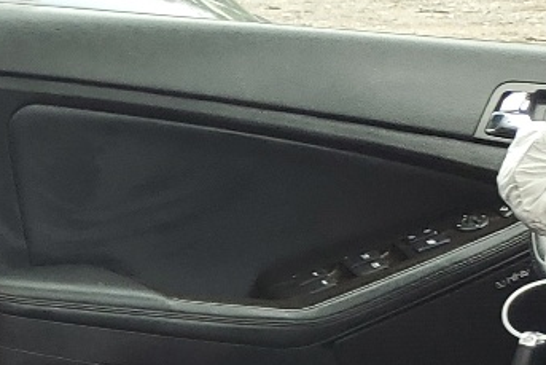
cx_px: -634
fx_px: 1912
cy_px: 485
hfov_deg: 13.3
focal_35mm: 126
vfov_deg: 10.6
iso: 50
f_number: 1.5
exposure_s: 1/145
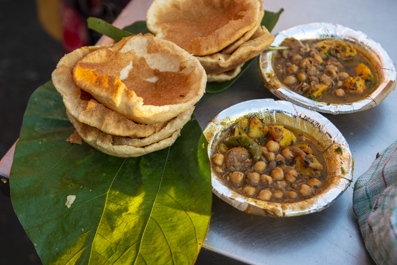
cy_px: 132
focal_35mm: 60
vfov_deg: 22.6
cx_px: 198
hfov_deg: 33.4
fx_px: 662
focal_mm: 60
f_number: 4.5
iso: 250
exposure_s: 1/80
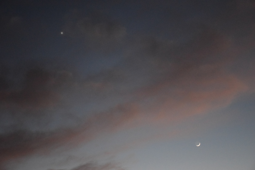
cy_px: 85
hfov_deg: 29.9
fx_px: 478
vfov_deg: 20.2
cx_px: 128
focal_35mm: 68
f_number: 4.5
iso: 6400
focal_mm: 45
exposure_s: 1/30
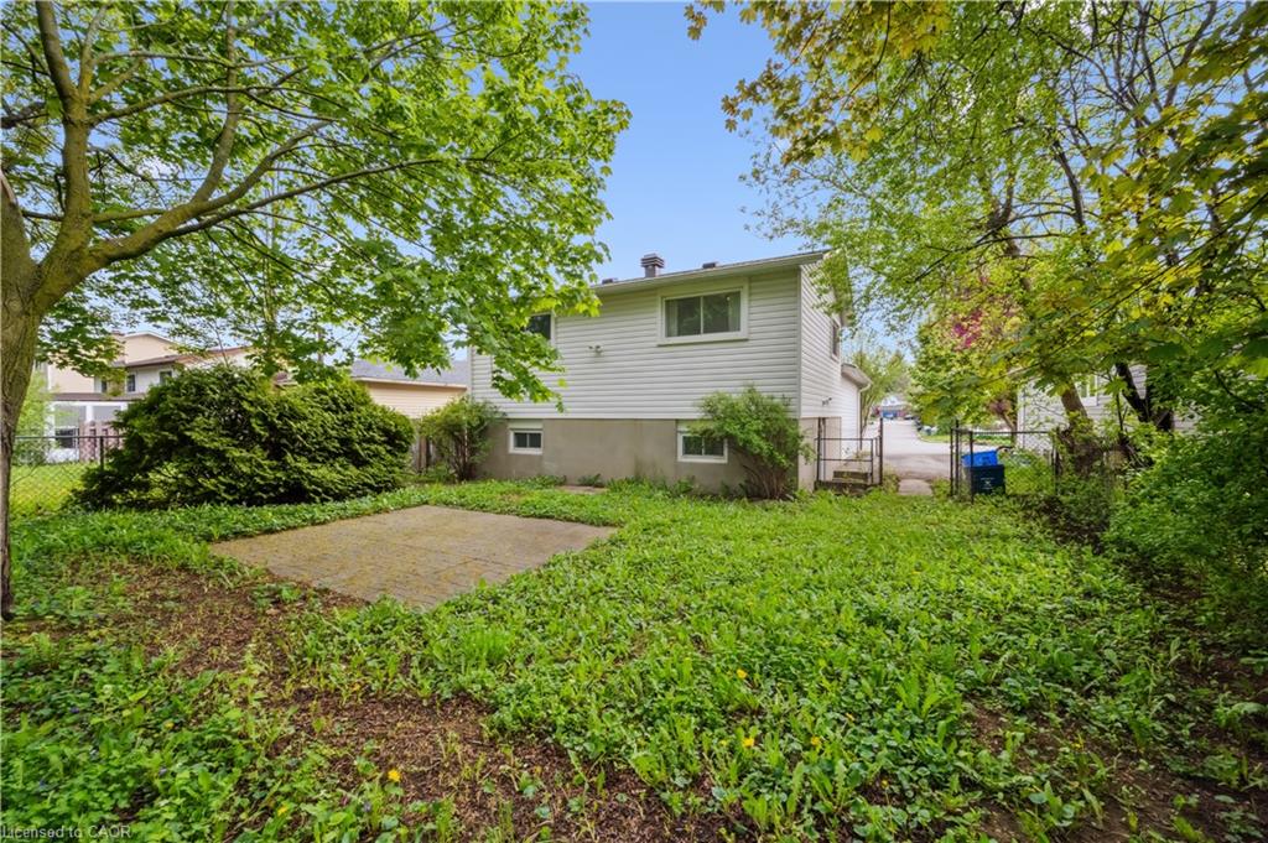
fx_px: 493
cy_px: 422
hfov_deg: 104.3
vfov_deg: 81.1
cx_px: 634
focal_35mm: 14
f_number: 18
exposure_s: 1/60
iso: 250
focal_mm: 14
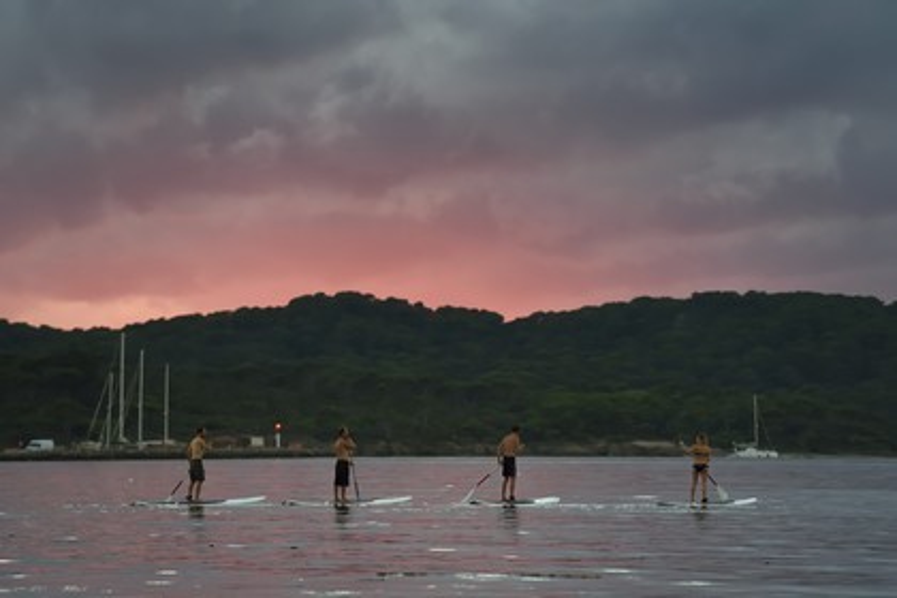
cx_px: 448
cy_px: 299
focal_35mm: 200
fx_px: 4983
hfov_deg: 10.3
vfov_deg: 6.9
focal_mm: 200
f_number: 4.5
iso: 800
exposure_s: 1/250
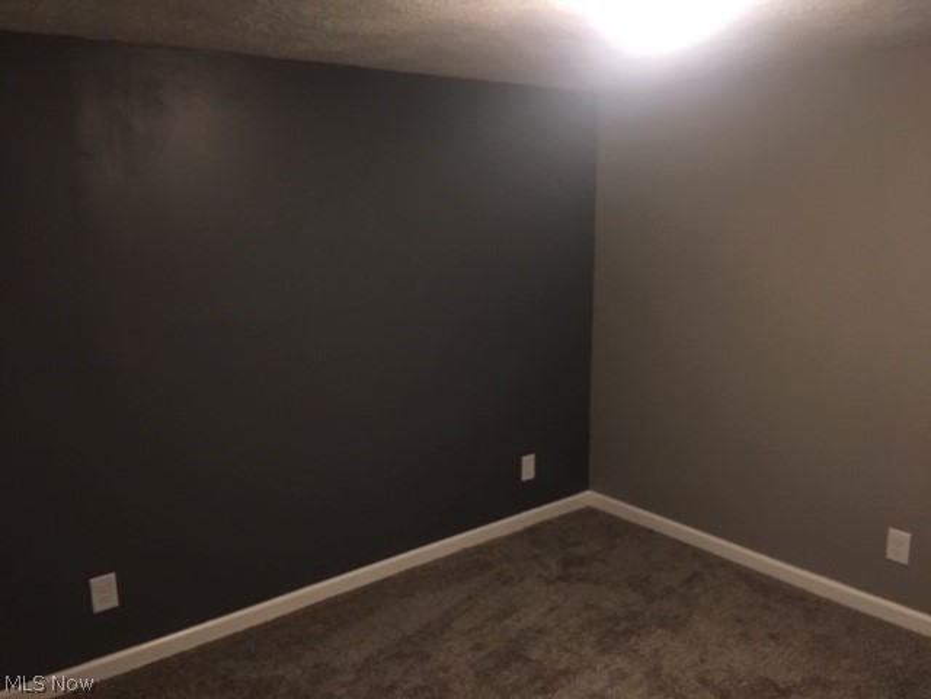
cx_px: 466
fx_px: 780
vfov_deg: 48.2
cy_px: 350
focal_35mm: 29
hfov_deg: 61.7
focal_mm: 4.15
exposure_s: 1/30
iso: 125
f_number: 2.2
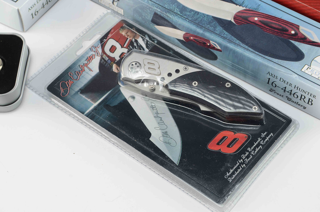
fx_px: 732
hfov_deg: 24.7
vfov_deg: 16.5
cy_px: 106
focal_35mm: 82
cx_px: 160
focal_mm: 55
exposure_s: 1/80
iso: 100
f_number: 10
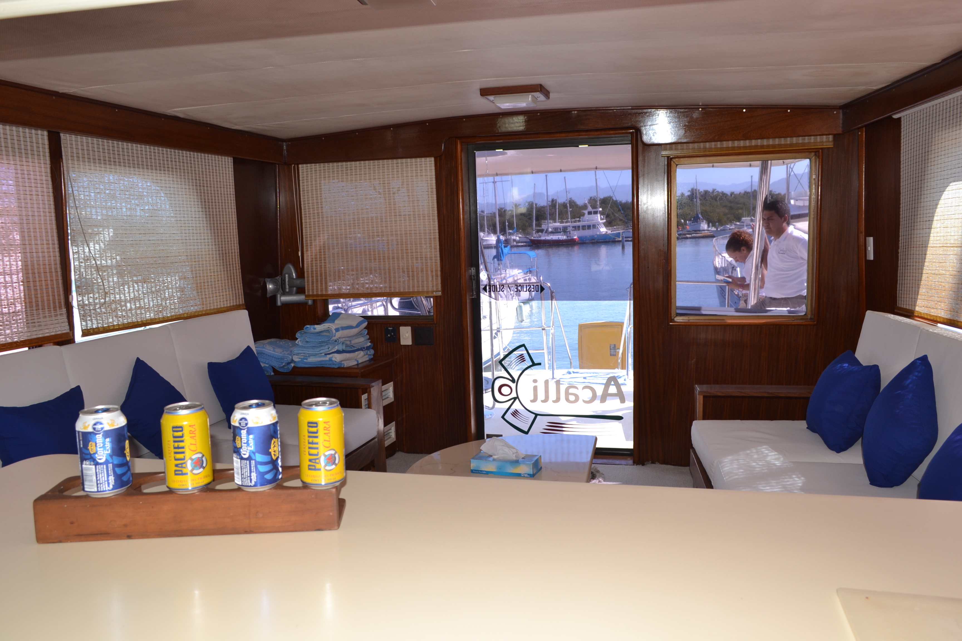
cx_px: 481
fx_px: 721
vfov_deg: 47.9
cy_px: 320
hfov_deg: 67.4
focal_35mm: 27
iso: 220
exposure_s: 1/80
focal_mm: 18
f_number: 5.6
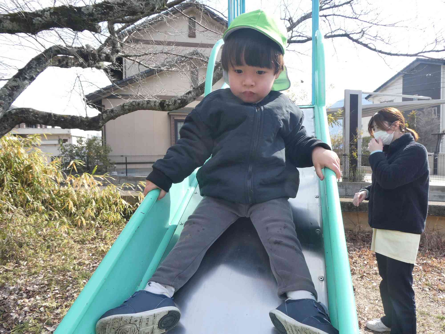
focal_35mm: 24
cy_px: 167
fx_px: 309
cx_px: 222
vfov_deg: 56.8
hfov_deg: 71.6
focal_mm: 4.3
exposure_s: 1/400
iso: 80
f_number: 3.3
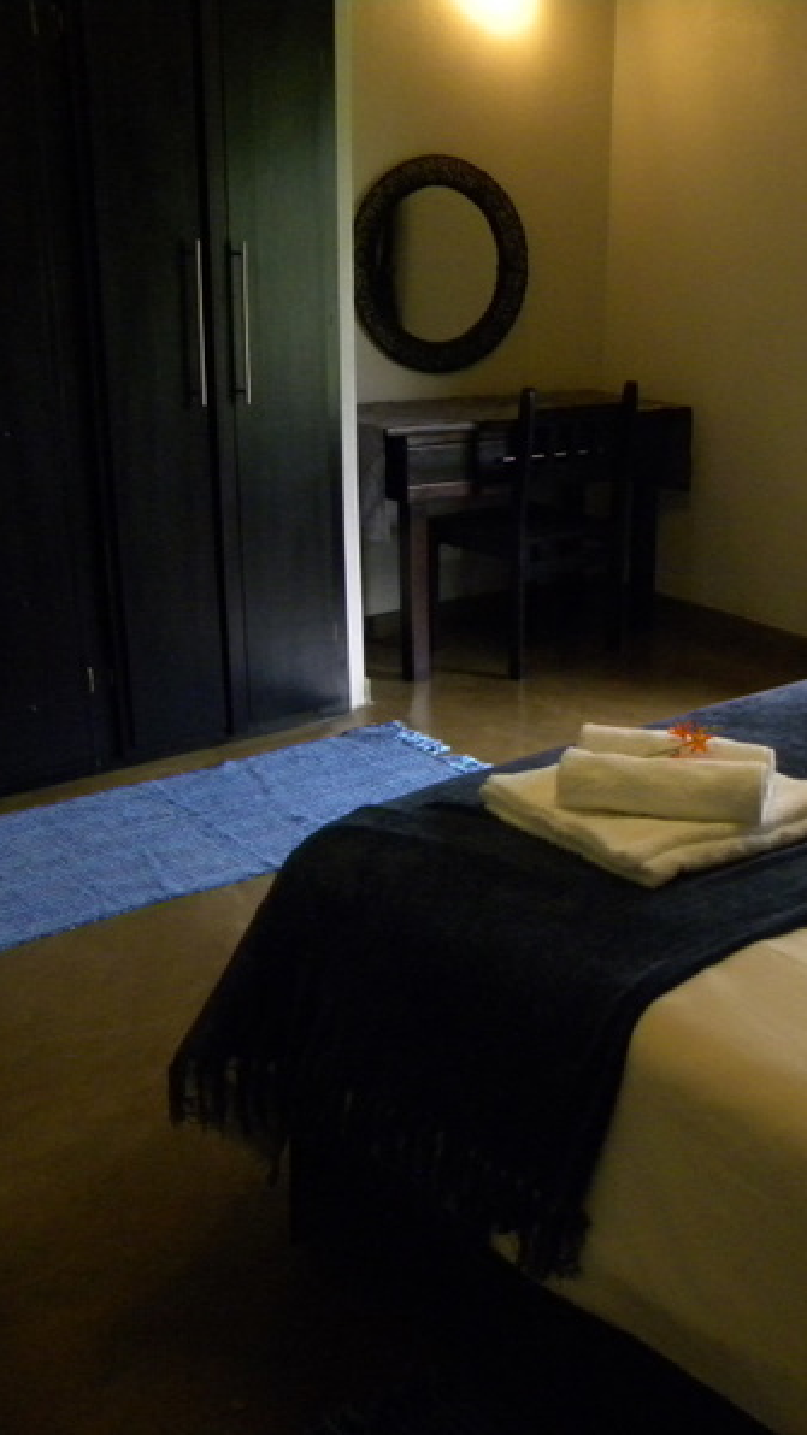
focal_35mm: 38
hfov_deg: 29.0
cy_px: 718
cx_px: 826
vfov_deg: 52.8
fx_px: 1446
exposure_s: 1/63
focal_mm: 4.6
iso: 400
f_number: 2.8
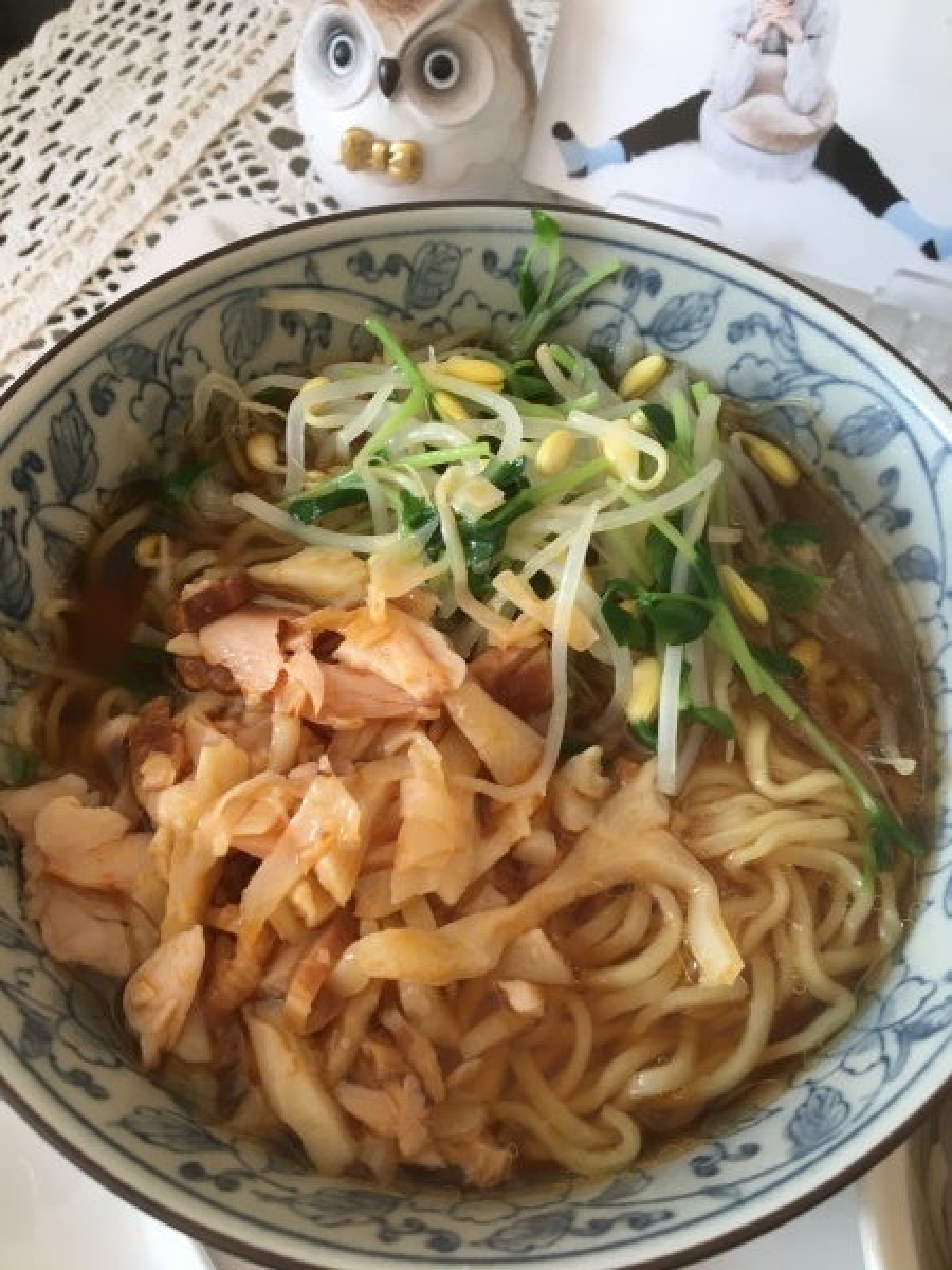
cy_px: 635
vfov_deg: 61.7
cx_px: 476
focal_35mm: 29
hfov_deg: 48.2
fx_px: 1063
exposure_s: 1/30
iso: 64
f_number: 2.2
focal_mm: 4.15
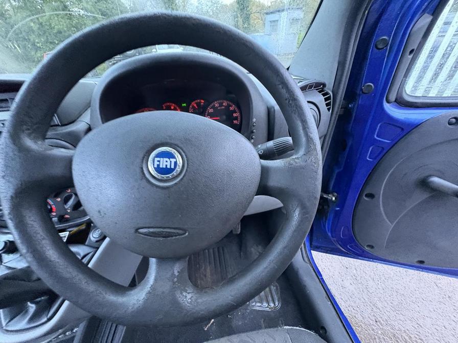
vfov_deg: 85.7
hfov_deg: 102.1
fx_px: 185
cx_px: 229
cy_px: 172
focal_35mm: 14
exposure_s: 1/60
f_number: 2.2
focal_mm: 2.22
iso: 800
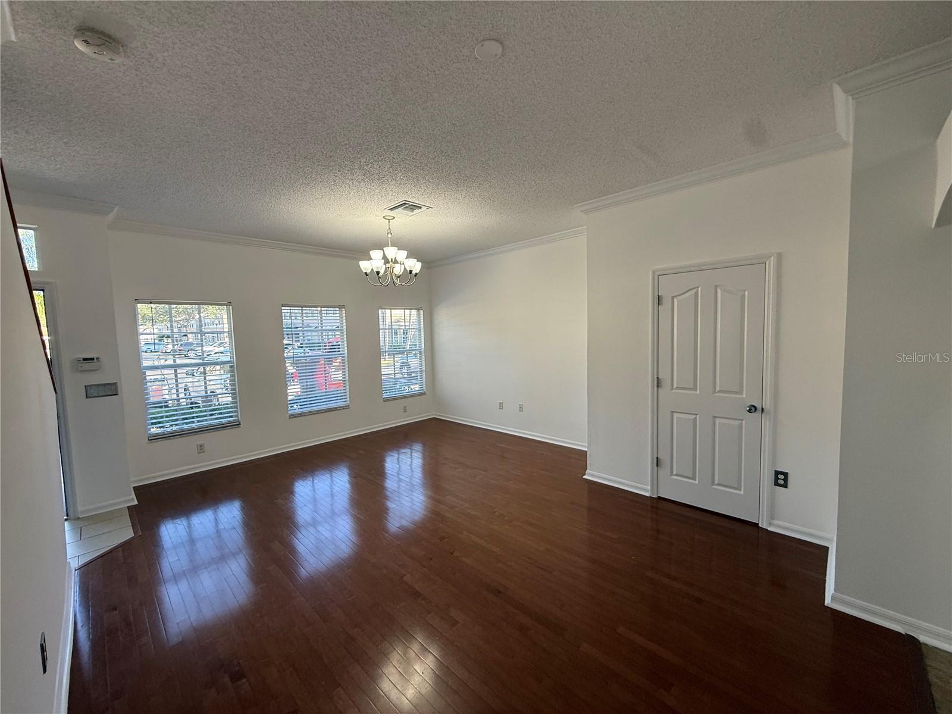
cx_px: 476
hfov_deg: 102.1
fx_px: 385
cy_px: 357
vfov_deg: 85.7
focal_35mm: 14
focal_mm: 2.22
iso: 80
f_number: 2.2
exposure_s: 1/120
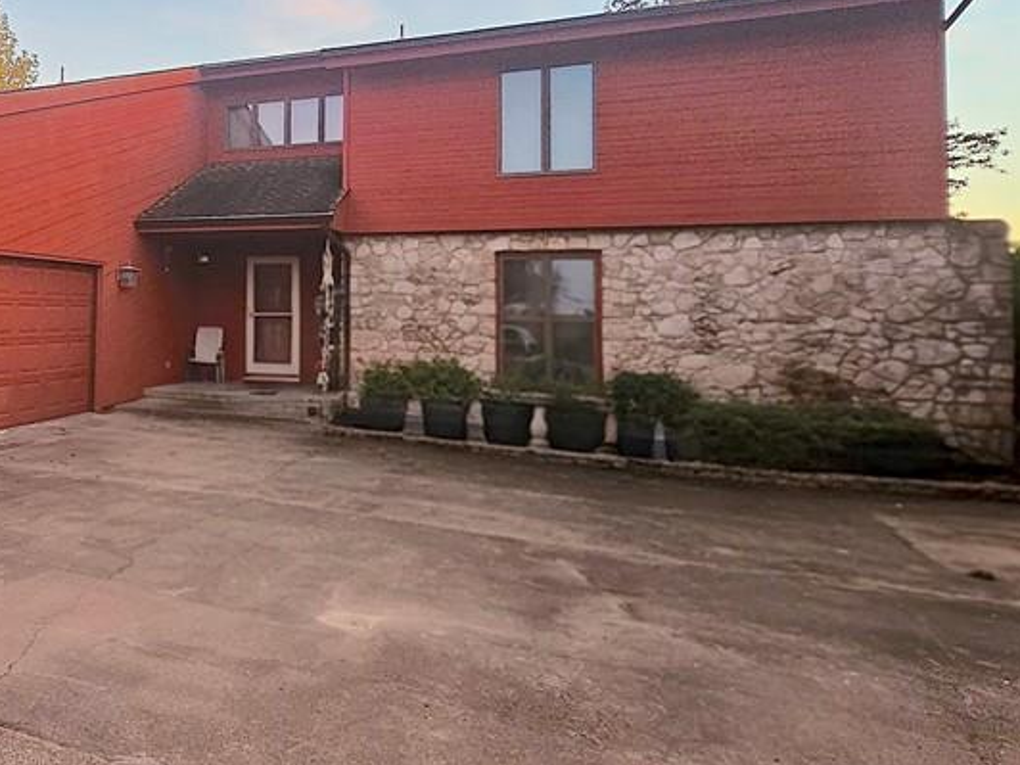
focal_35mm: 25
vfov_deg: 53.3
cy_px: 229
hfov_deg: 60.9
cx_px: 142
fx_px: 737
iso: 400
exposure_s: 1/60.2
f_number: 2.2
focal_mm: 2.2
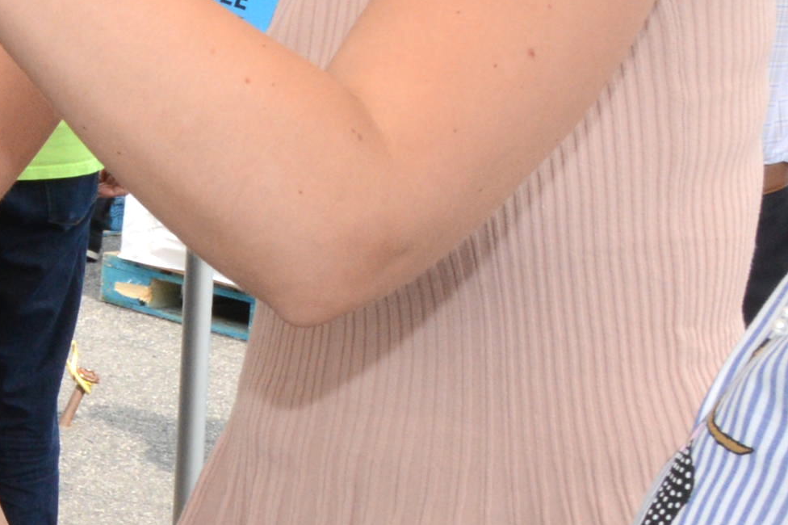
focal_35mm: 111
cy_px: 185
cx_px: -736
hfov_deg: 15.3
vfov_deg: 12.3
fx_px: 2429
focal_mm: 24
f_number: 18
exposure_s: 1/200
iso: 1600
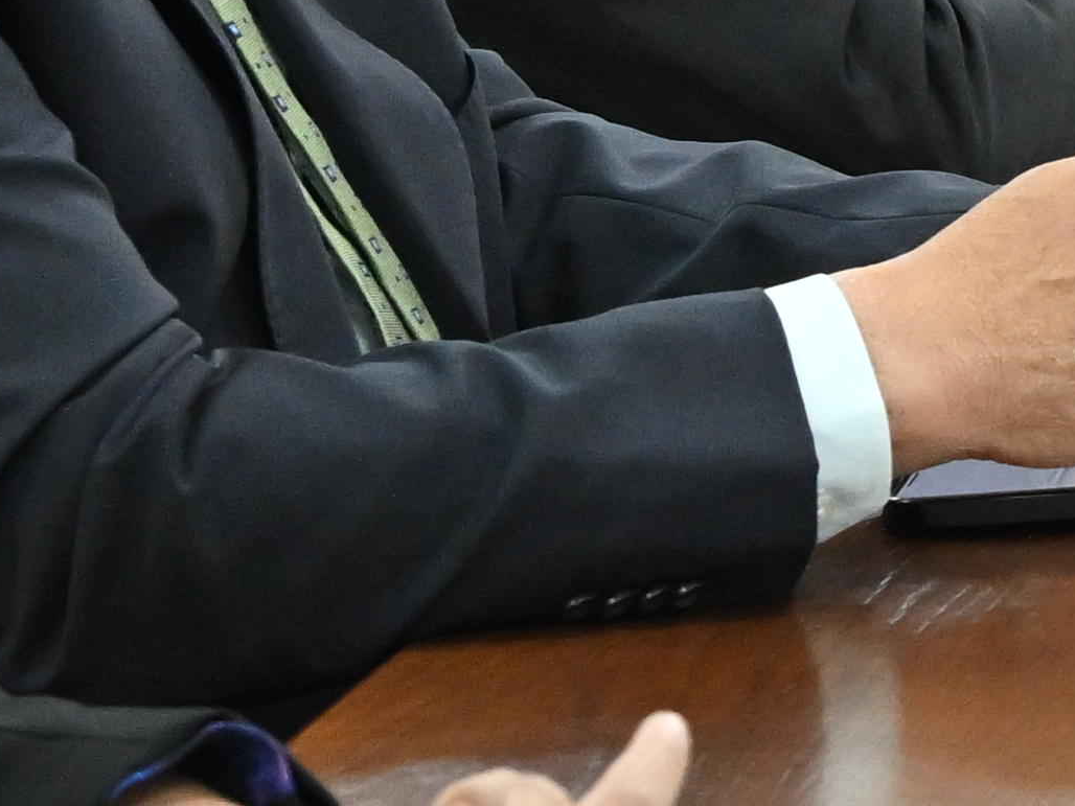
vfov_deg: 4.8
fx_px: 9596
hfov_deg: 6.0
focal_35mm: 309
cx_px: 3047
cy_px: -264
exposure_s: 1/250
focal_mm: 40
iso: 2000
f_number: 4
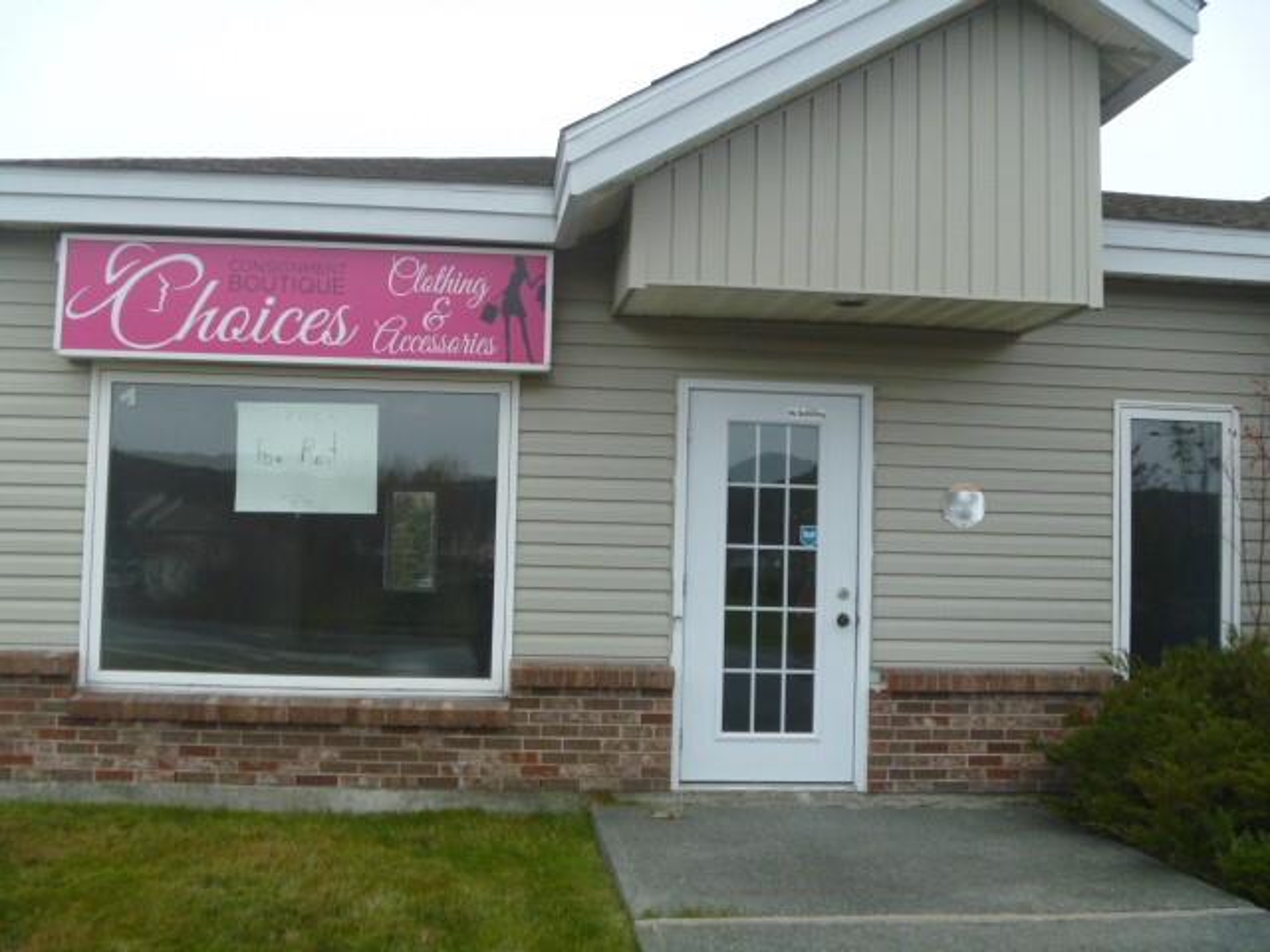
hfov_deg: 52.6
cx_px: 635
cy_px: 476
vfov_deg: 40.7
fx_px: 1284
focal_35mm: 35
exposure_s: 1/30
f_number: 3.5
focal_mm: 6.3
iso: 250
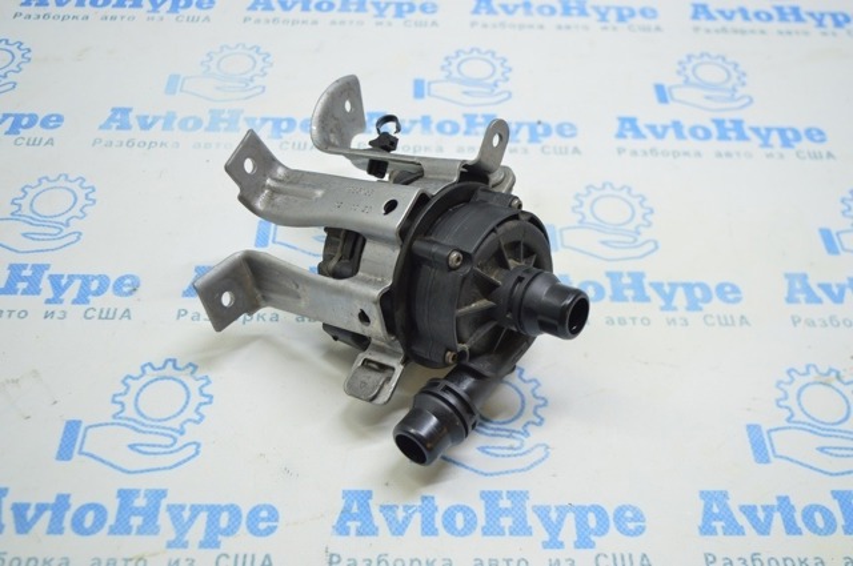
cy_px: 283
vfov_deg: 34.1
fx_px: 923
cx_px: 426
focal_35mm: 39
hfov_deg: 49.6
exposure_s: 1/40
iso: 400
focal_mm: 26
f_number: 4
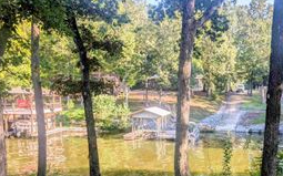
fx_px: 385
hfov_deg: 39.4
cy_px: 162
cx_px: 206
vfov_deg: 24.9
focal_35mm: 50
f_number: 1.68
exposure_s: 1/235
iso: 20
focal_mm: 6.9
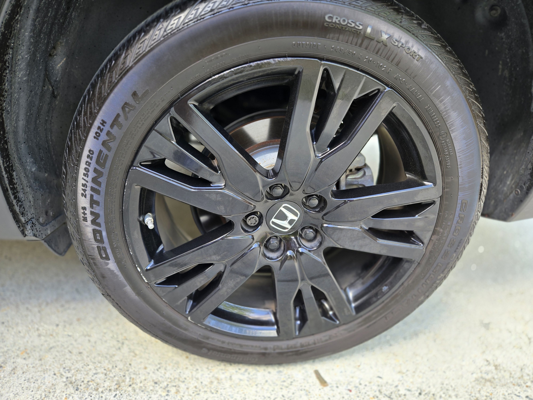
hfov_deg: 73.9
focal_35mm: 23
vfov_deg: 58.9
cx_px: 266
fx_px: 354
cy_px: 200
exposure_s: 1/120
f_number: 1.8
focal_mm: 5.4
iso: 100
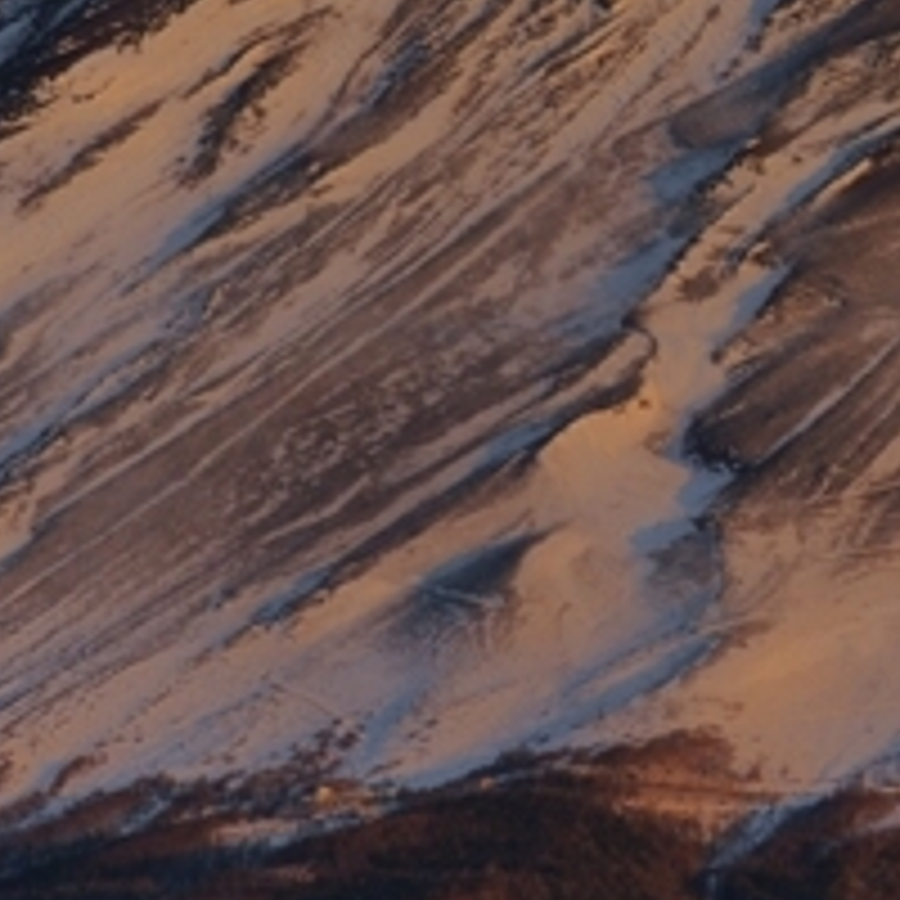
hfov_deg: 3.2
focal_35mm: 550
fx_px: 16189
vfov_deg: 3.2
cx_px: 1102
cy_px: 155
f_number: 11
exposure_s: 1/30
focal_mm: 135
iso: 100
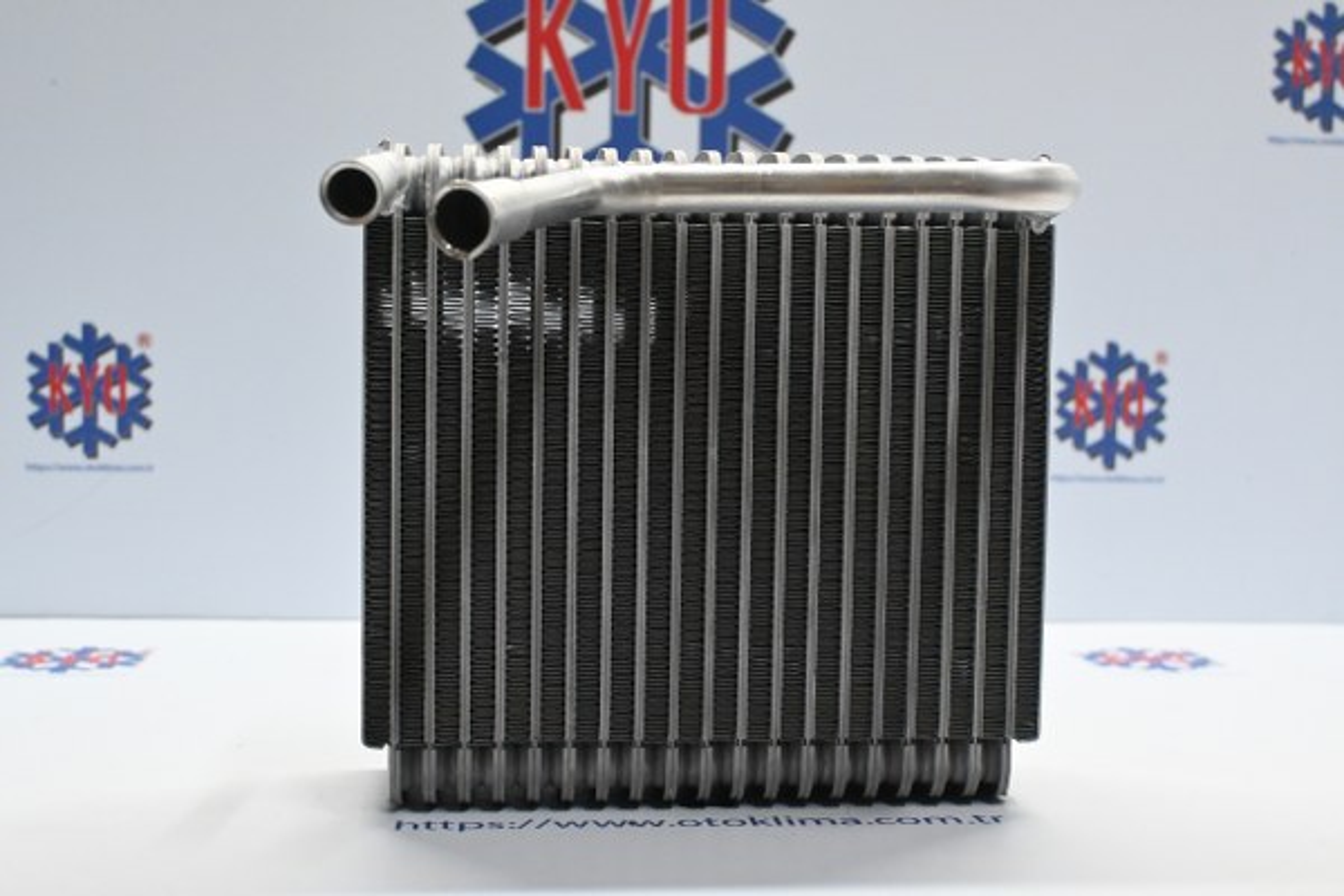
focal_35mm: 46
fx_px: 1708
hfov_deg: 43.0
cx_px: 672
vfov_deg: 29.4
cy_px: 448
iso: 2200
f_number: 4.8
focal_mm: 30.5
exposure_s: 1/125
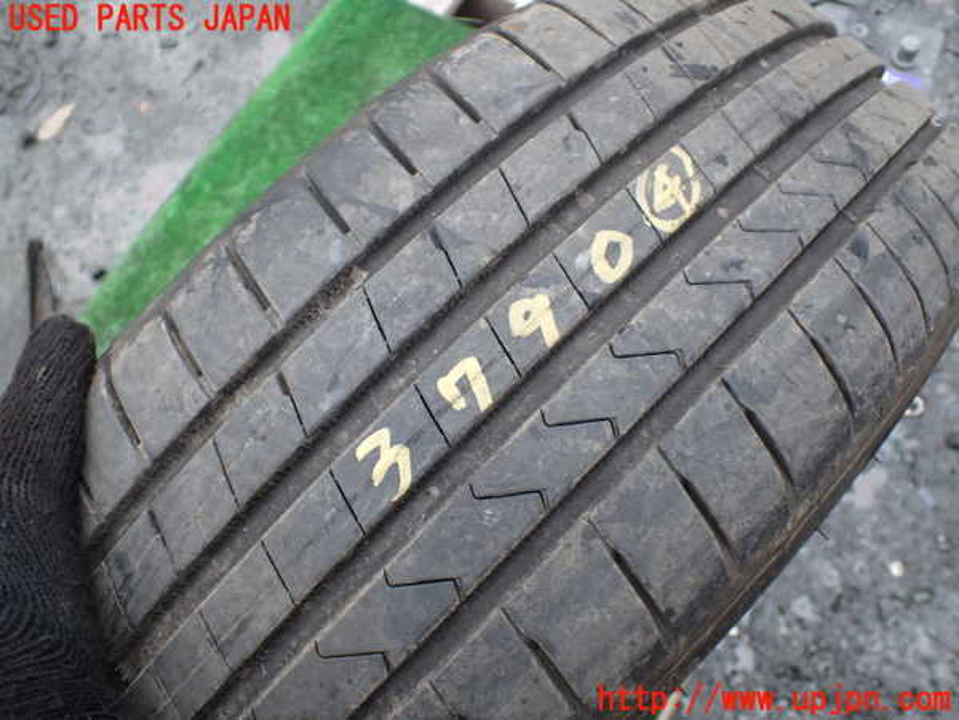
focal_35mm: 30
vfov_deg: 46.8
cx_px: 480
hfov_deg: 60.0
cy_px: 360
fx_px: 831
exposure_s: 1/125
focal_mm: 5.4
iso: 200
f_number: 2.3
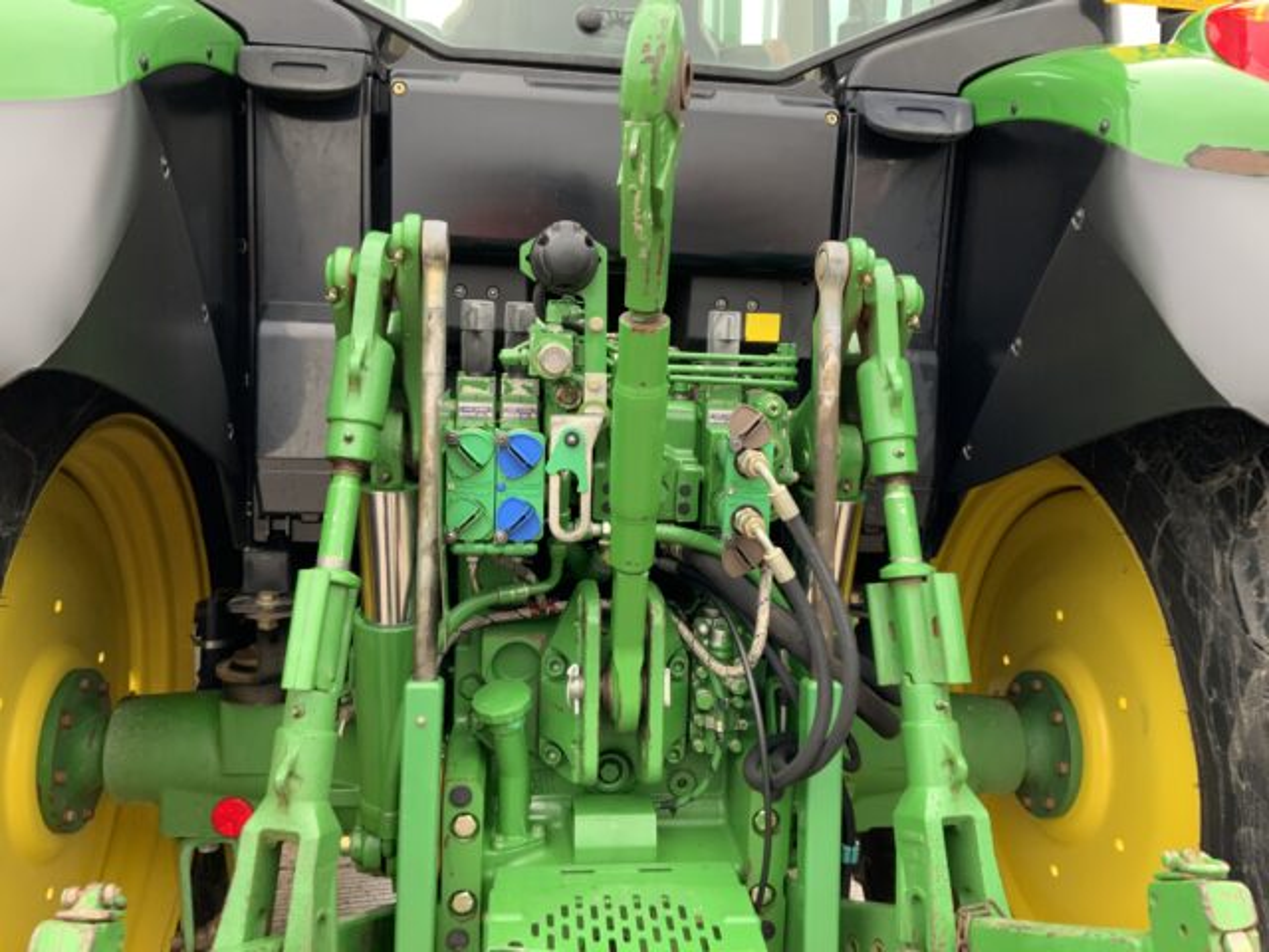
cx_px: 634
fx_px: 1063
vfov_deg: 48.2
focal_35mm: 29
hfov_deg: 61.7
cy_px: 476
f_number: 1.8
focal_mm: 3
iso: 64
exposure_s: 1/99
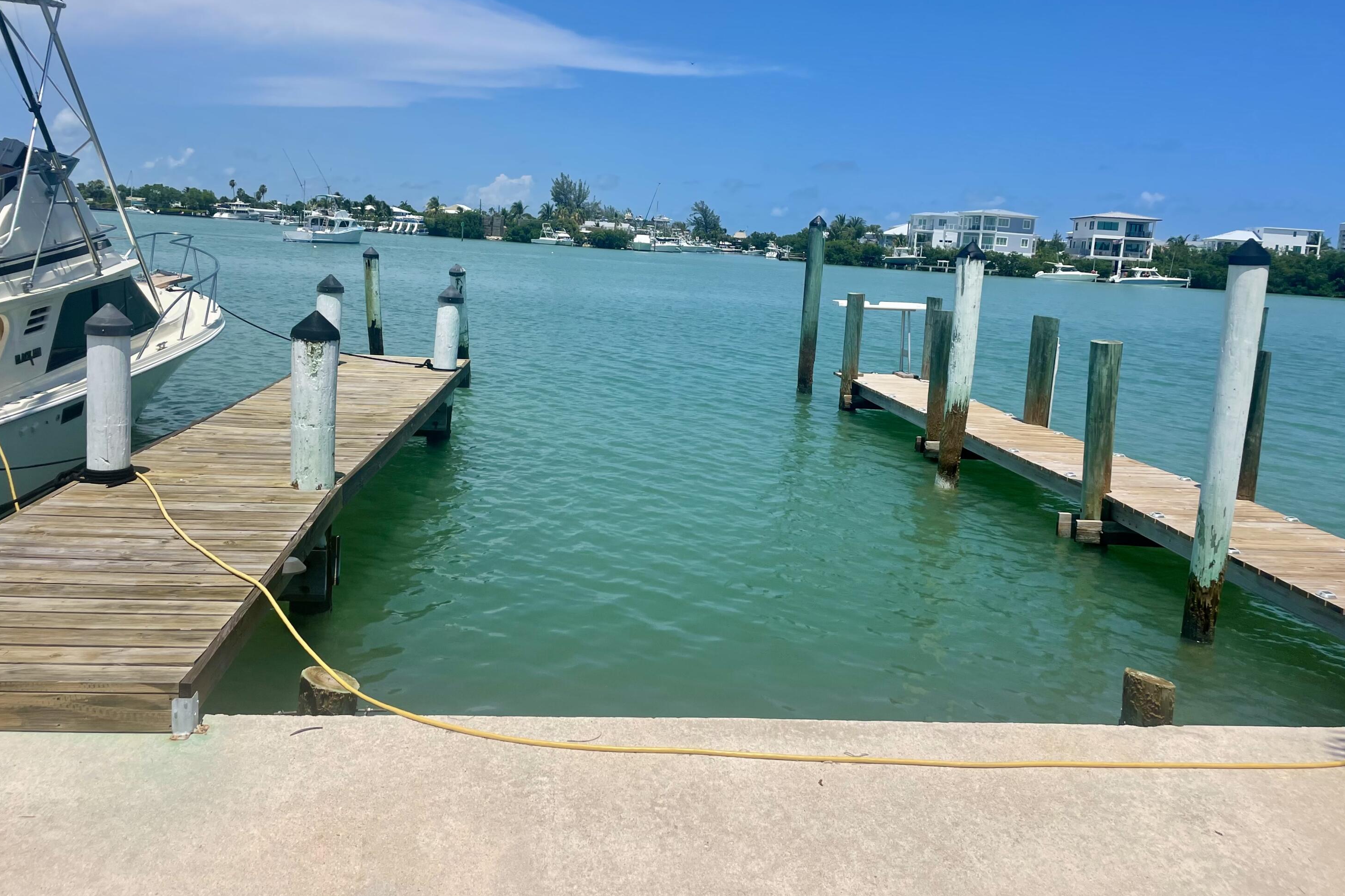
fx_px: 1046
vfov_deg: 46.3
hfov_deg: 65.5
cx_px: 658
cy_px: 407
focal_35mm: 28
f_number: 1.6
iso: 32
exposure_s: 1/7299
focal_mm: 4.2
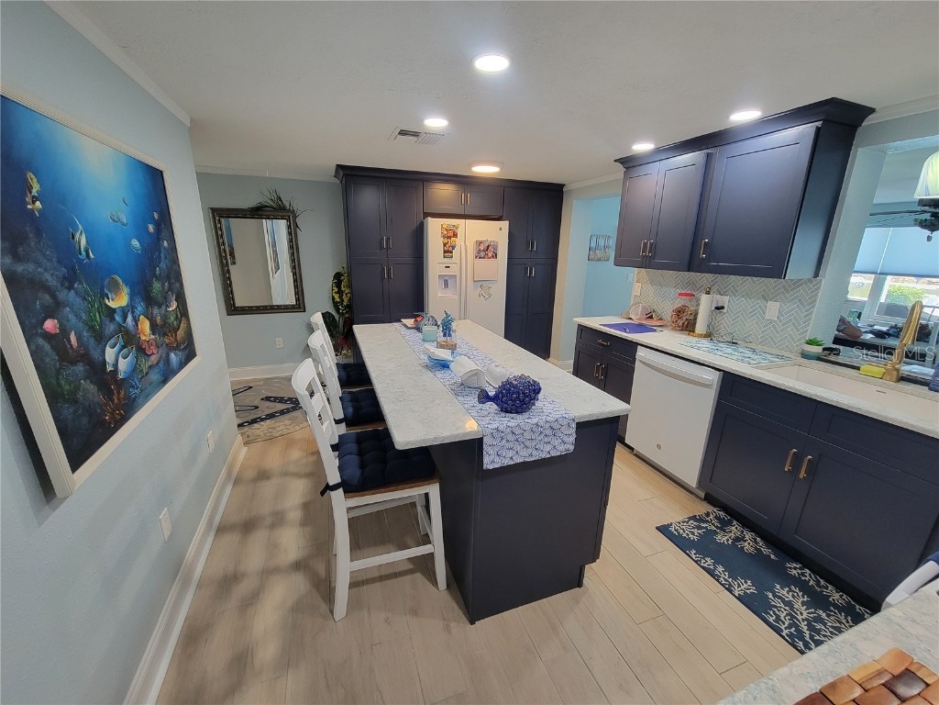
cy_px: 352
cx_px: 470
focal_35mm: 13
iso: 250
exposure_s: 1/60
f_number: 2.2
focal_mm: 2.2
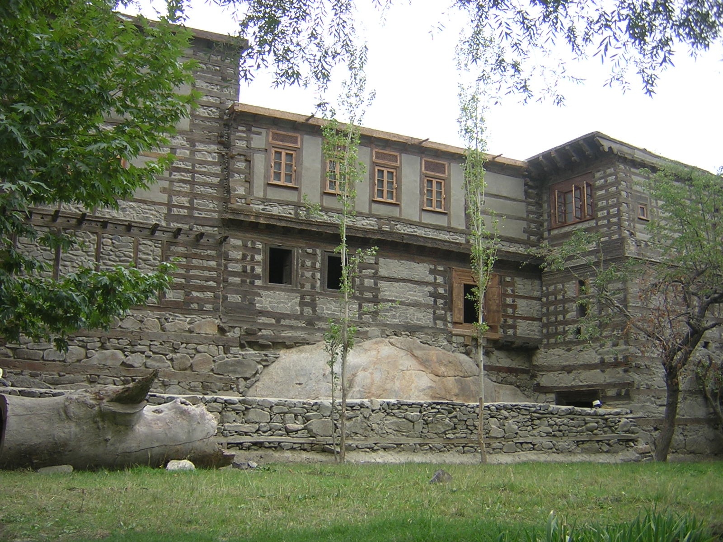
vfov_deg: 39.7
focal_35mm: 36
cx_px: 362
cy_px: 271
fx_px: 752
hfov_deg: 51.4
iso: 100
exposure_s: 1/204
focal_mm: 4.7
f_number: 2.6
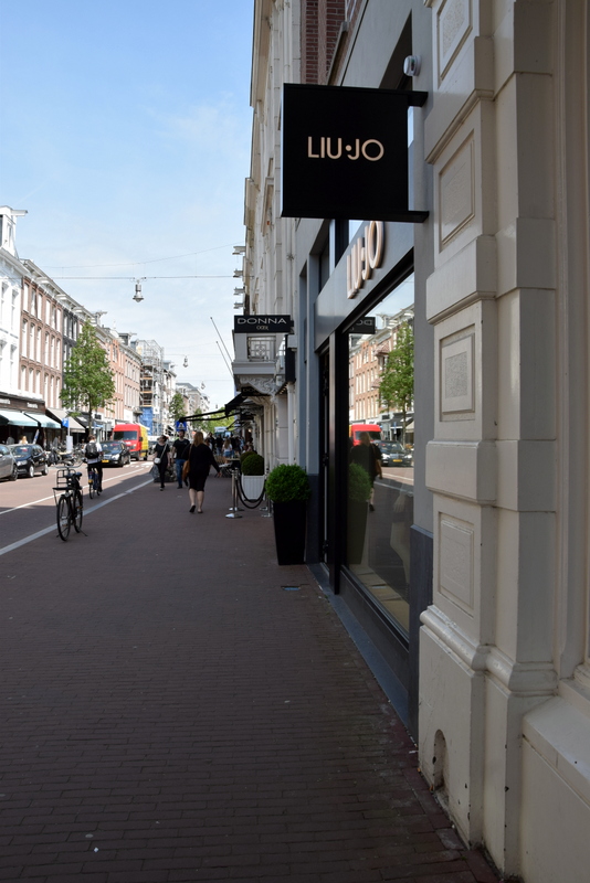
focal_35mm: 27
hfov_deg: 48.0
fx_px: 663
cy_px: 442
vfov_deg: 67.4
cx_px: 295
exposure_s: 1/250
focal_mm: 18
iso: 200
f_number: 8
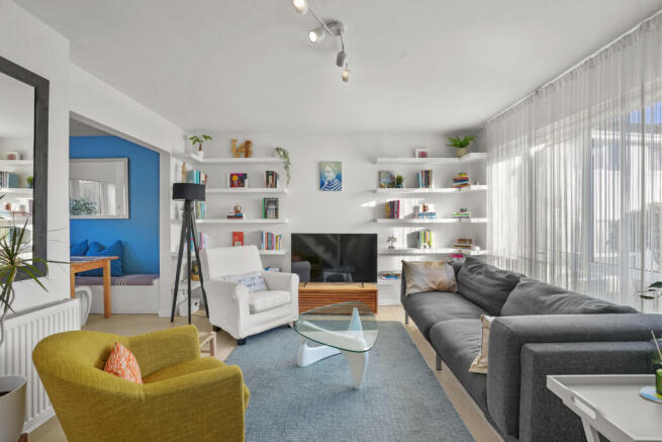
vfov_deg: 70.5
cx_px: 331
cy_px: 221
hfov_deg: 93.3
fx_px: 313
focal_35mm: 17
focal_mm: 17
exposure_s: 1/8
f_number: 9
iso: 250
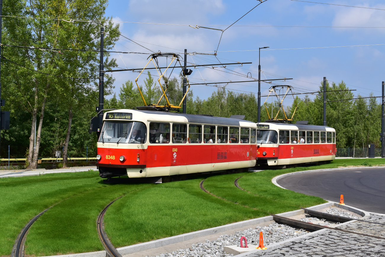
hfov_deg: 38.9
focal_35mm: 51
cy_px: 128
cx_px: 192
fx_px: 545
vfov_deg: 26.5
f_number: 10
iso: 250
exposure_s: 1/400
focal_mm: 34
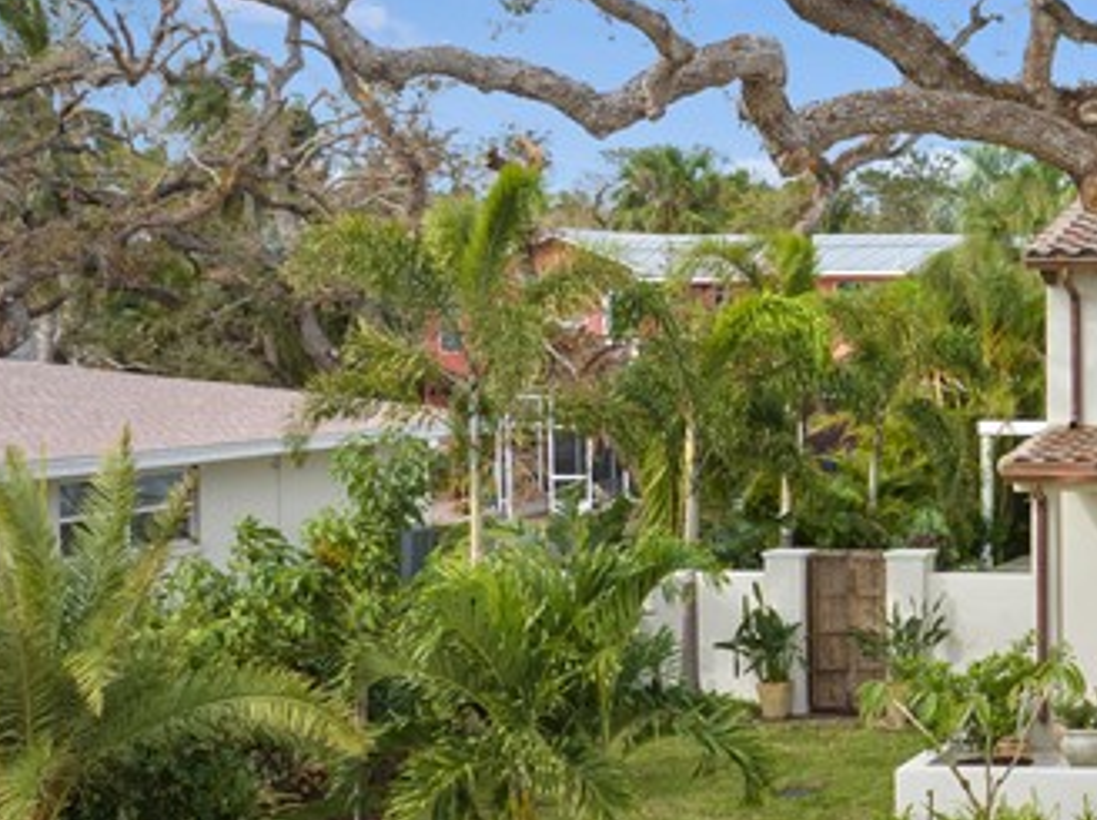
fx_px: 2373
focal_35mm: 75
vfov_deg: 19.5
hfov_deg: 21.6
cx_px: 1666
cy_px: 519
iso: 100
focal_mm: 12.29
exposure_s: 1/40
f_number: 4.5
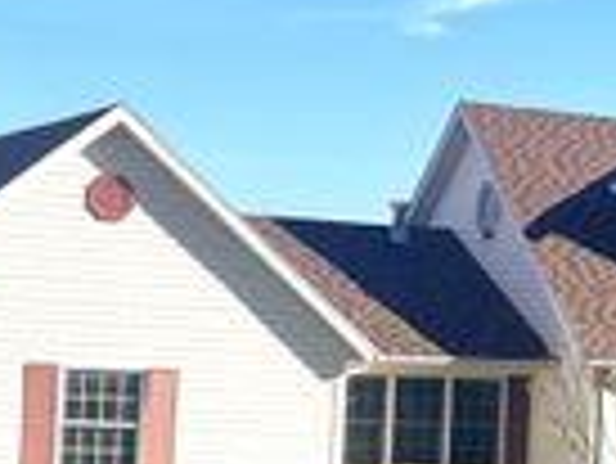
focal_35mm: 131
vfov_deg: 11.3
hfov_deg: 14.6
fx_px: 2333
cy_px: 345
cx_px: 701
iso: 32
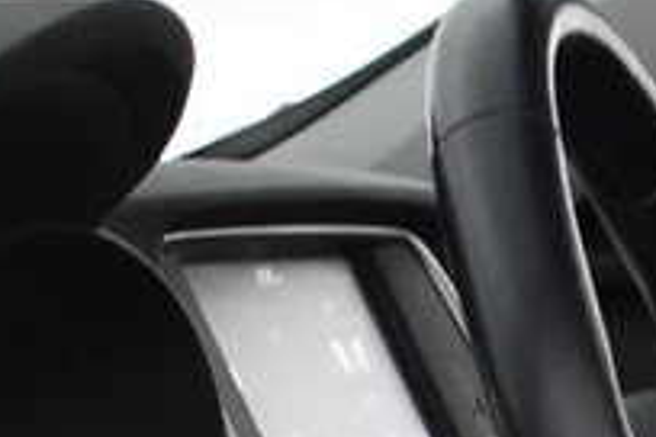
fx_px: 4774
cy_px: 1131
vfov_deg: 5.1
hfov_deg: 7.5
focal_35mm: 262
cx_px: 1425
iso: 1800
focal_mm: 22
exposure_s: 1/30
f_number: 3.8
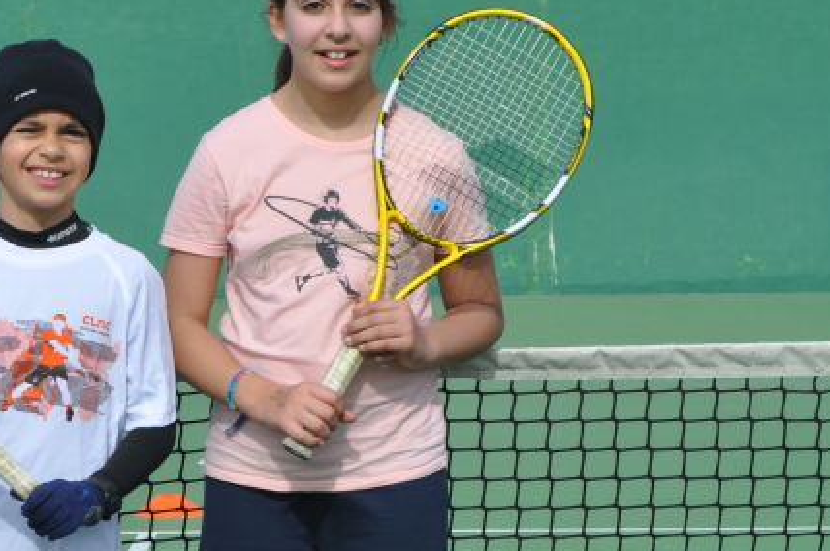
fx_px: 4540
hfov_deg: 10.4
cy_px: 483
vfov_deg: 6.9
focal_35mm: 197
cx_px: 114
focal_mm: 55
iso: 200
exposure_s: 1/400
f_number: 10
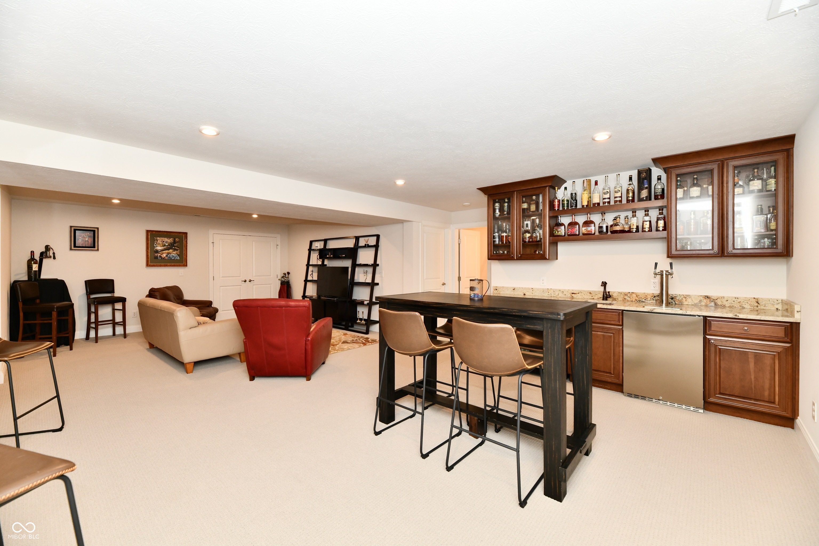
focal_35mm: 14
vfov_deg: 81.2
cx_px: 410
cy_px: 273
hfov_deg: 104.3
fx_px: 318
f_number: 6.3
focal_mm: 14
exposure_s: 1/60
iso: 640
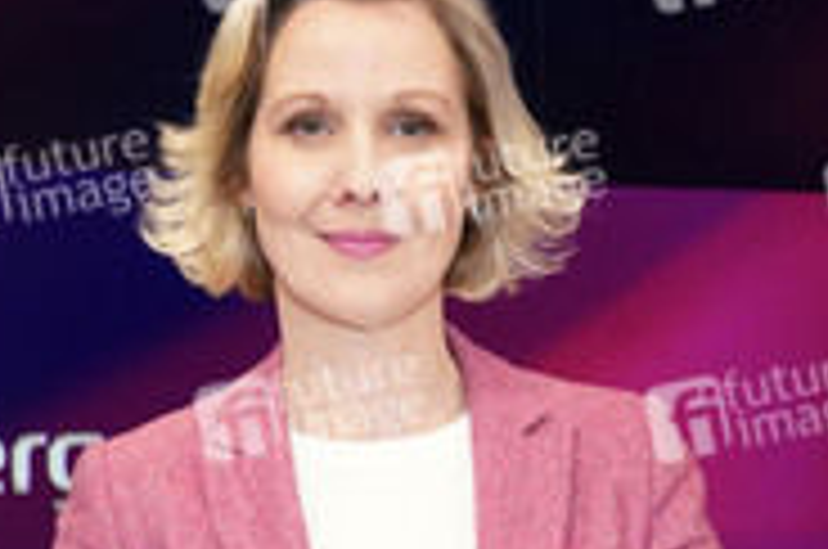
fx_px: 1975
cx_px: 371
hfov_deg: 23.7
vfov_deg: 15.6
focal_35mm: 86
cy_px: 522
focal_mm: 35
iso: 2000
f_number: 5.6
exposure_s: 1/125
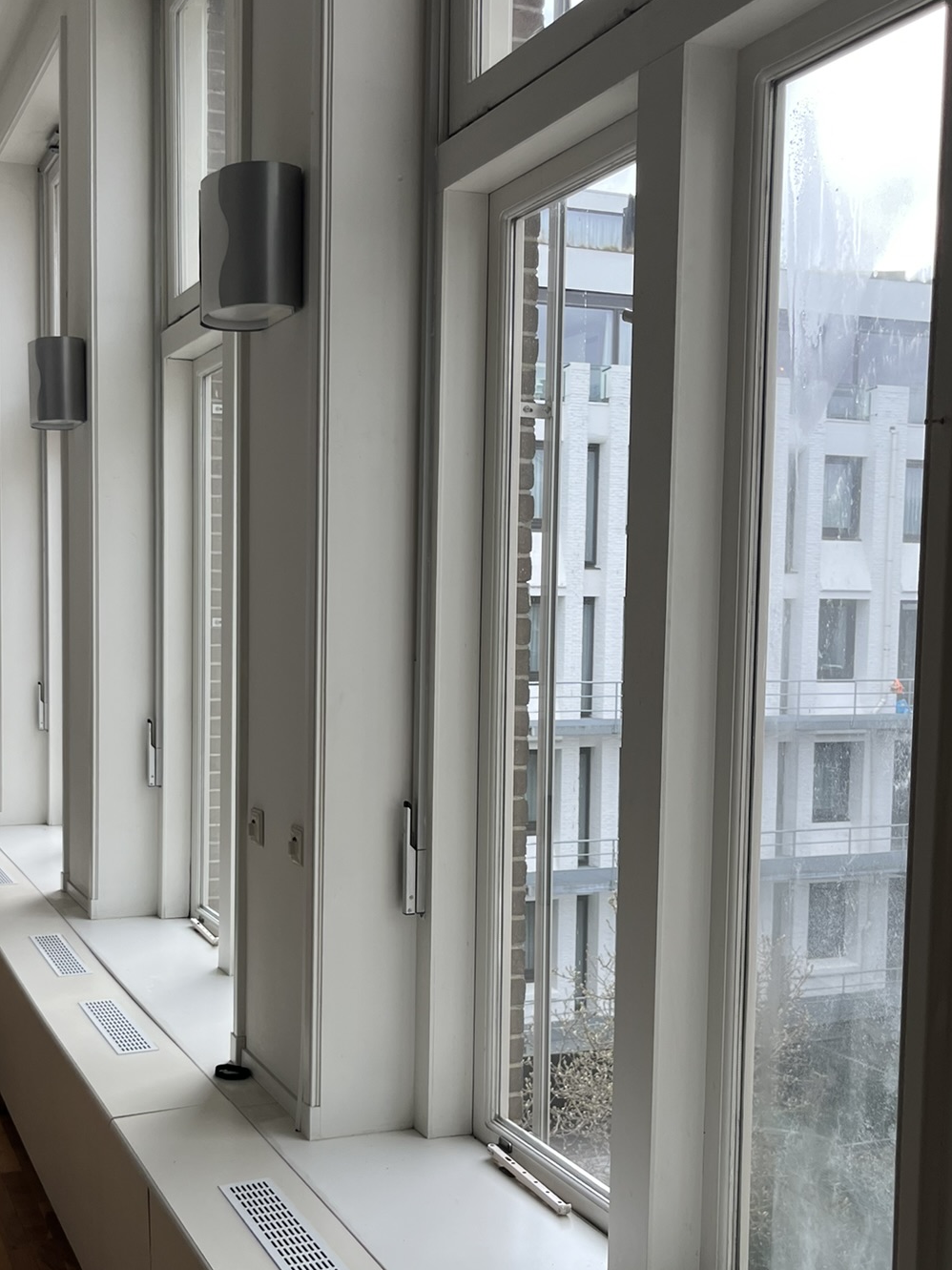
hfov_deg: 35.6
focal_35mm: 40
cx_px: 320
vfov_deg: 46.7
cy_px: 697
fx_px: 1467
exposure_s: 1/266
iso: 40
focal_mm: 5.1
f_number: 1.6
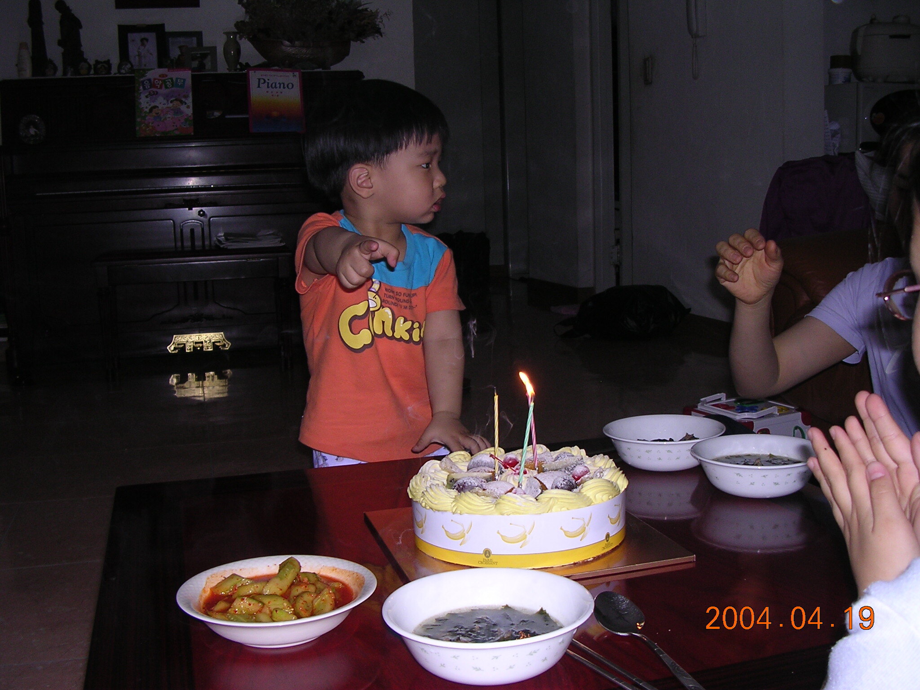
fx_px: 1010
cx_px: 460
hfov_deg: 49.0
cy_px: 345
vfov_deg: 37.7
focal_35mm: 38
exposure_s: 1/60.1
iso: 100
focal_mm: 5.8
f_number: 2.8
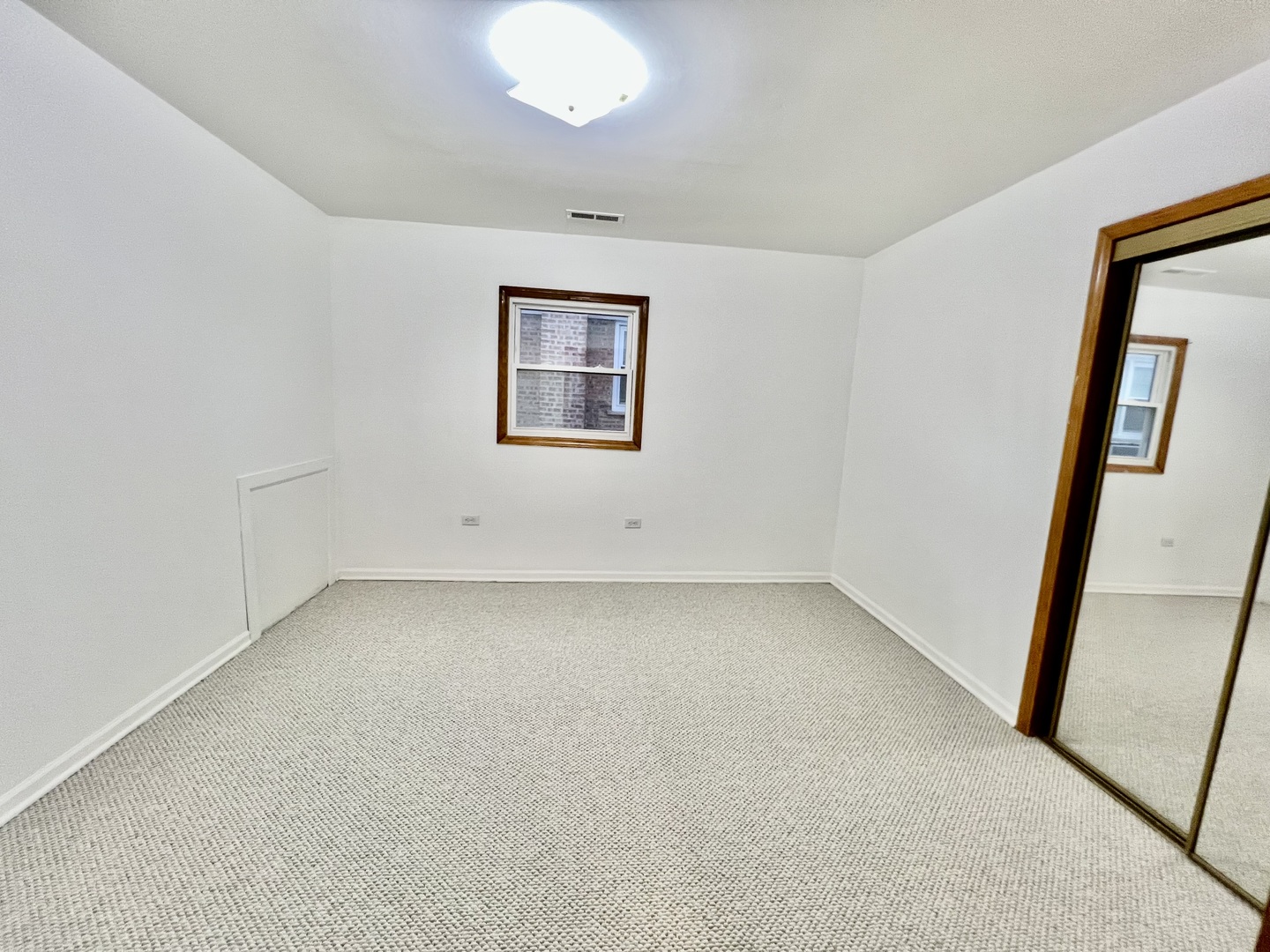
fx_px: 477
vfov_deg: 89.9
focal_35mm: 13
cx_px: 635
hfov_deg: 106.2
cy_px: 476
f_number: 1.8
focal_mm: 1.57
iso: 200
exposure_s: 1/60
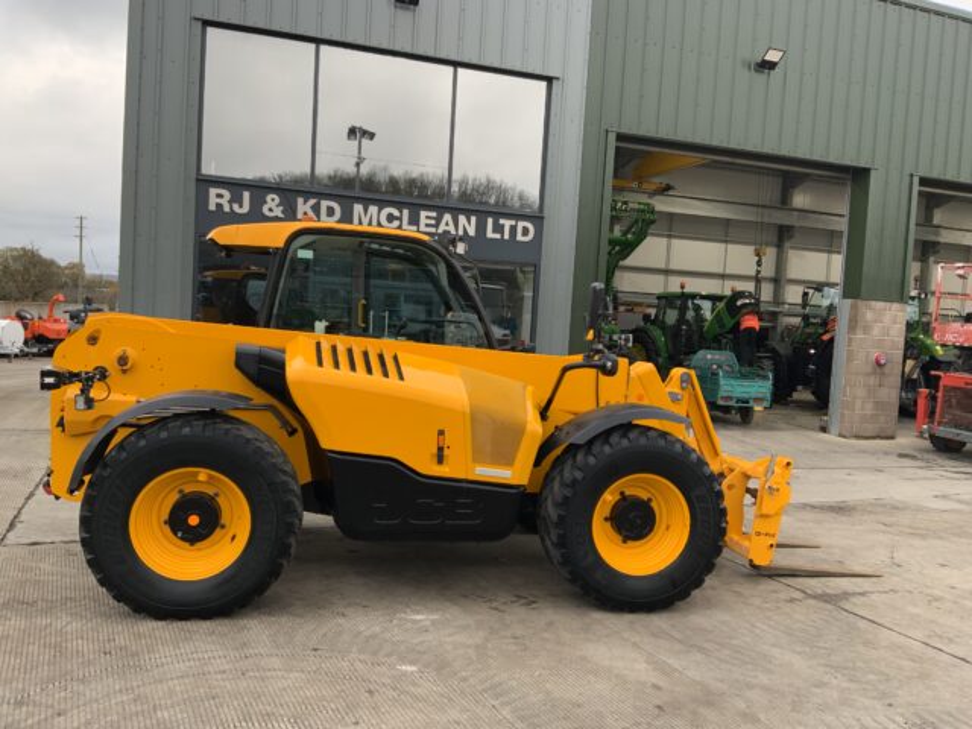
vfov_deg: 48.2
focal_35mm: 29
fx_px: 814
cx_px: 486
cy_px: 364
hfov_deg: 61.7
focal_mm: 3
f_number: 1.8
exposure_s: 1/122
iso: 64
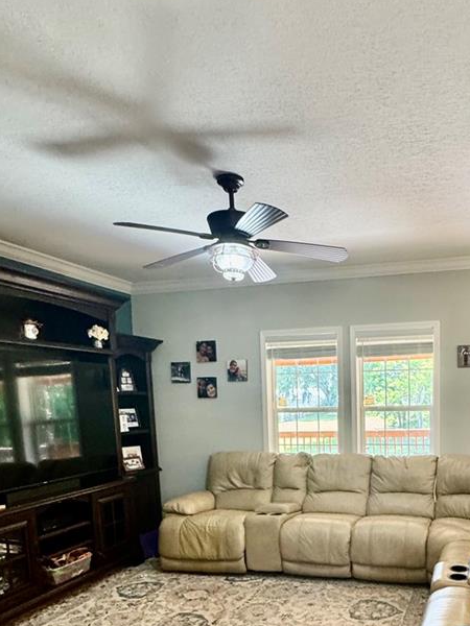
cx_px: 349
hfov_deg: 48.0
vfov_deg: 61.0
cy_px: 444
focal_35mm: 28
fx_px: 507
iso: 320
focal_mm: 2.22
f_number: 2.2
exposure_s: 1/120
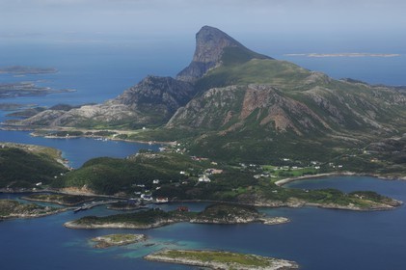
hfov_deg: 26.0
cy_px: 135
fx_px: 879
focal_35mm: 78
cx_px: 203
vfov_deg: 17.5
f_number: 3.5
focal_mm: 52
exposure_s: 1/1500
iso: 100
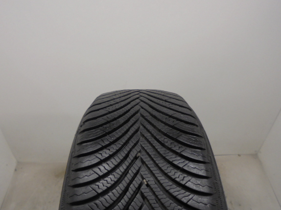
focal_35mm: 29
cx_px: 137
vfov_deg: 48.2
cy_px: 102
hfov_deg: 61.7
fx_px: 235
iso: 100
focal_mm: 4.6
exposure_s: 1/30
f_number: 3.5
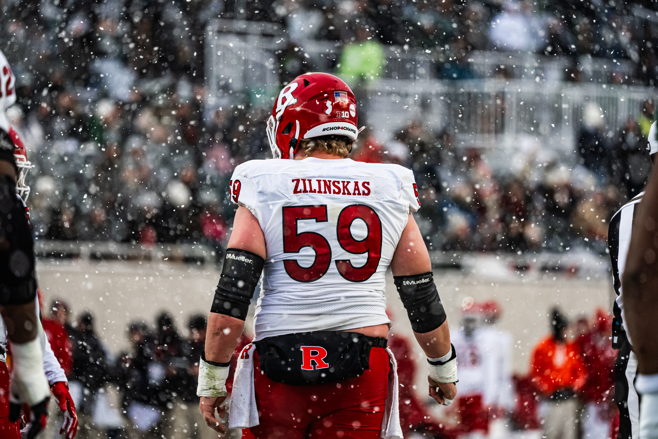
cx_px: 330
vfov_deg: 3.4
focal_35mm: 401
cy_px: 219
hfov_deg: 5.1
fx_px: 7329
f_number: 6.3
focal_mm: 400
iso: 2500
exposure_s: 1/1600
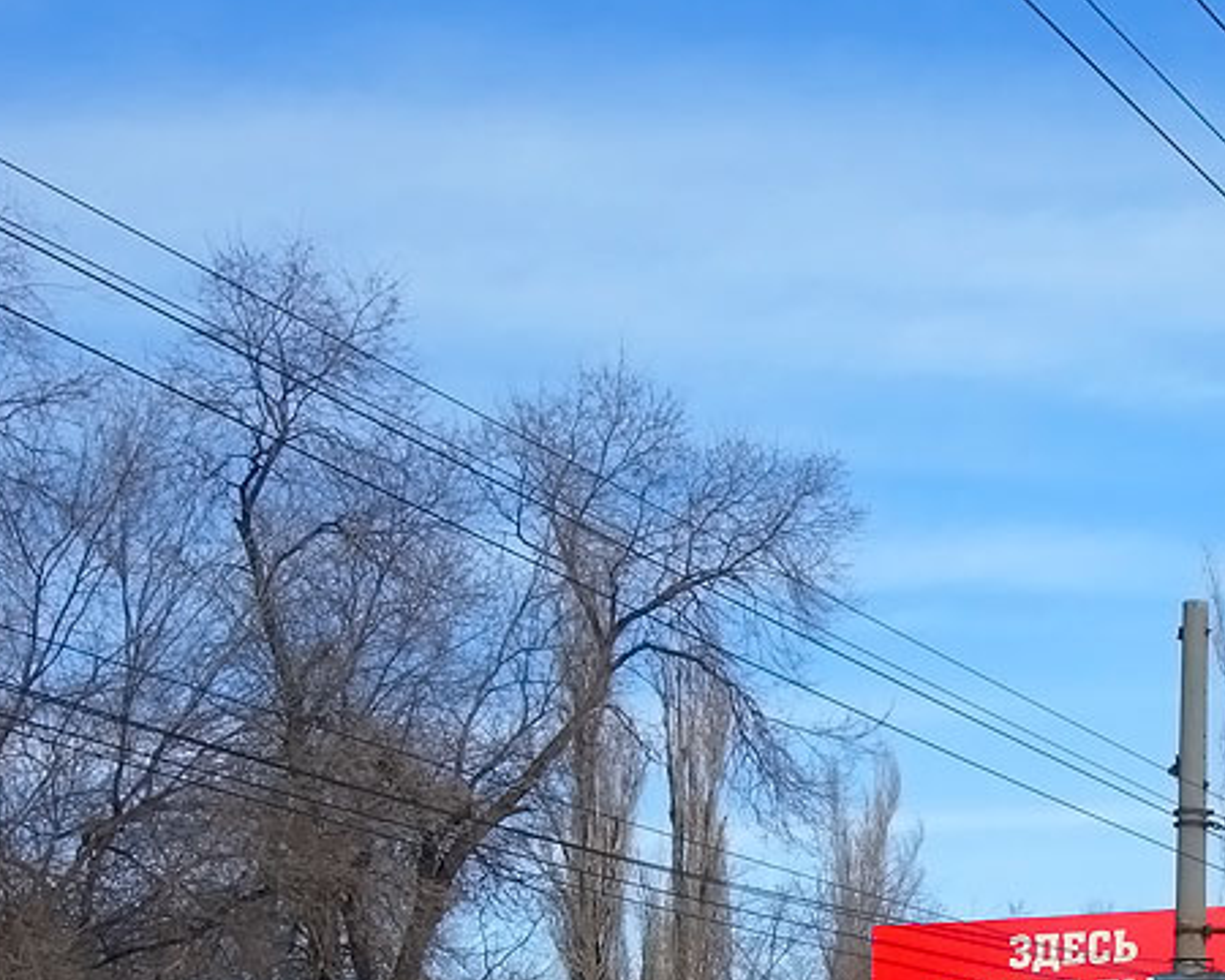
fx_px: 2538
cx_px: 1530
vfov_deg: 20.9
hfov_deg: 24.2
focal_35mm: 70
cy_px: 1056
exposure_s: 1/500
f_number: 8
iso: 125
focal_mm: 10.4
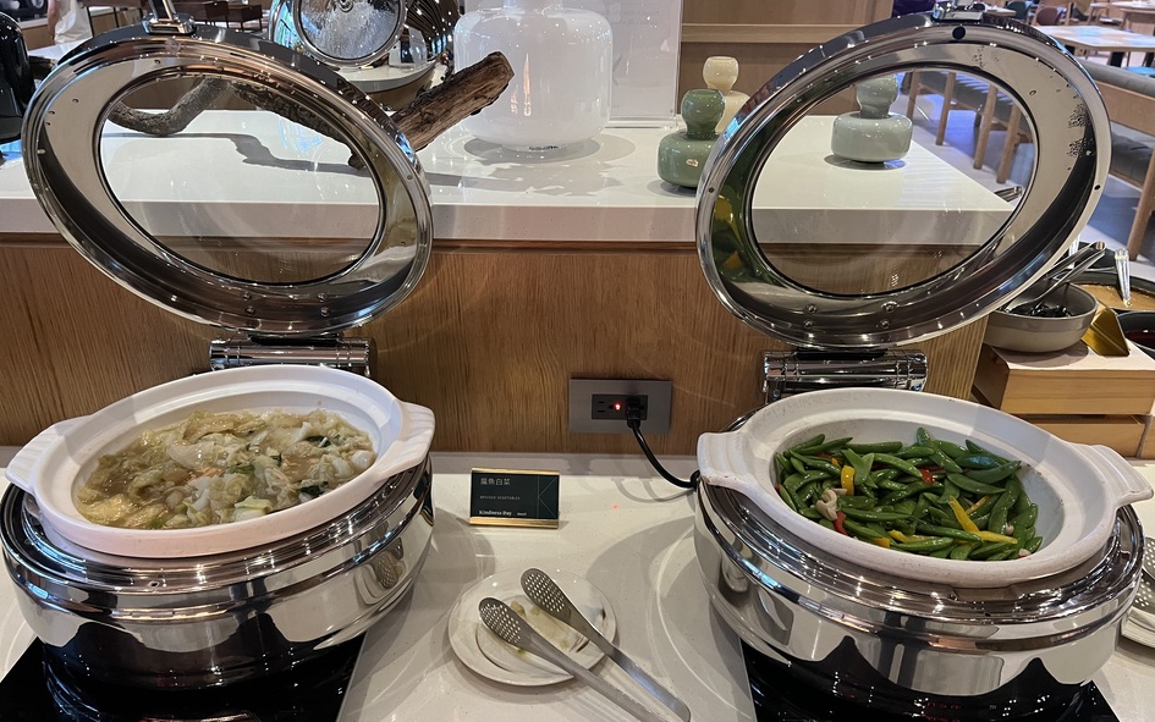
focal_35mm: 28
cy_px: 384
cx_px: 573
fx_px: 882
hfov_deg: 66.5
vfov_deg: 44.5
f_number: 1.5
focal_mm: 5.7
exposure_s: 1/60
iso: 400
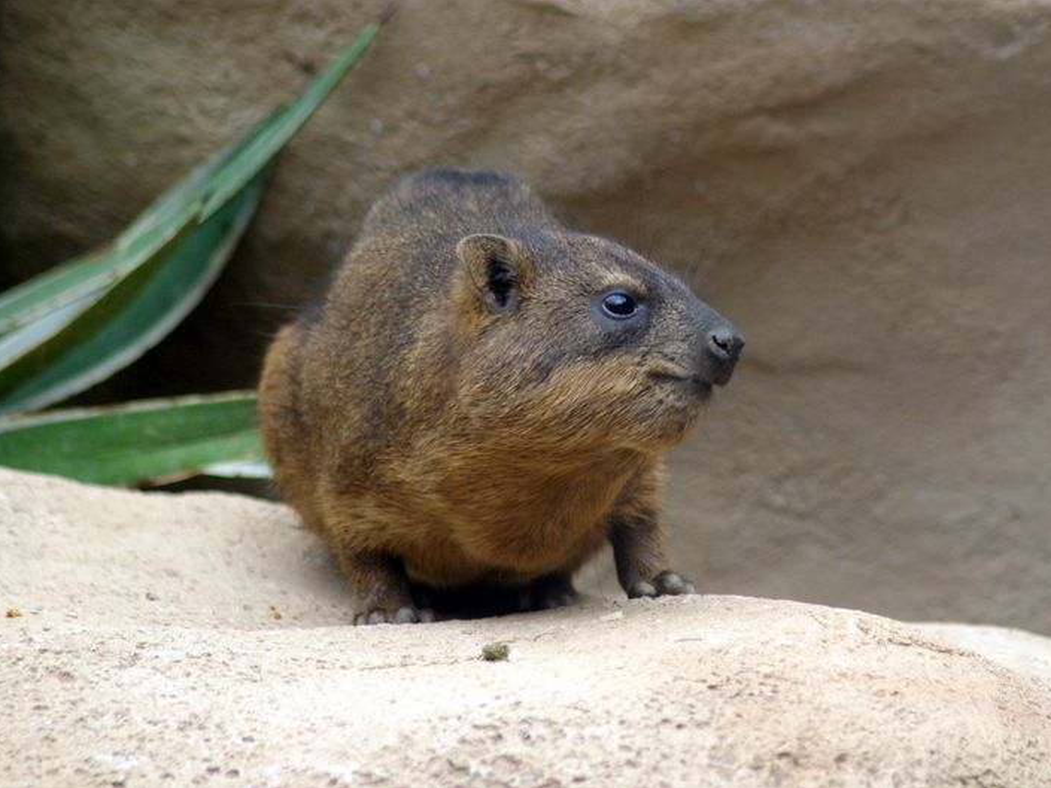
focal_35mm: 327
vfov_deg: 4.5
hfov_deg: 6.1
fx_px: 9930
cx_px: 590
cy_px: 395
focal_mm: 200
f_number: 5.6
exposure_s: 1/125
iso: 800
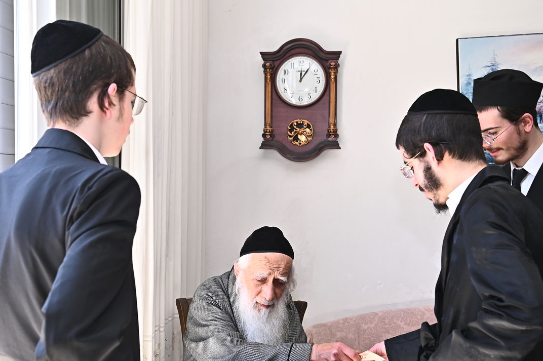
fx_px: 708
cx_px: 275
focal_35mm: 47
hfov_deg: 41.9
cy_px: 210
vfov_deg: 28.6
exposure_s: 1/100
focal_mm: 36
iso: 250
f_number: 5
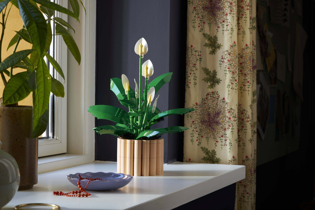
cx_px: 158
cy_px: 105
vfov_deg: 16.3
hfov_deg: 24.2
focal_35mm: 84
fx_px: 735
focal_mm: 84
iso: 100
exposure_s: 1/13
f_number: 11
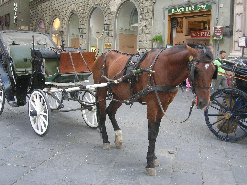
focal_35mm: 42
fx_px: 300
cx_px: 124
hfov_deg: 44.8
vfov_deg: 34.3
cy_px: 92
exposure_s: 1/30
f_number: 3.1
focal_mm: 7
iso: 55
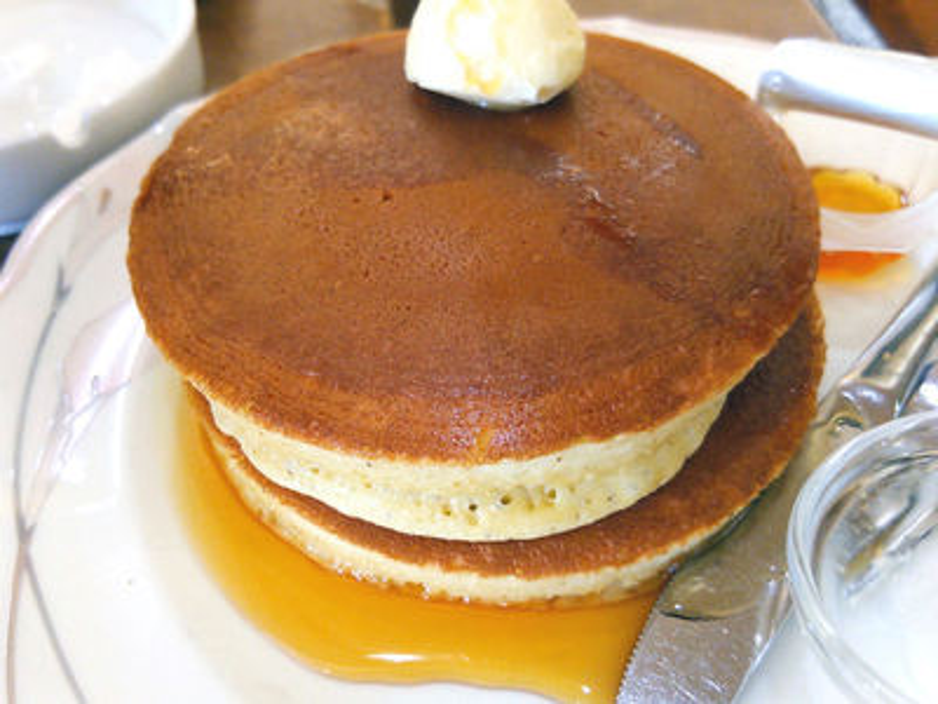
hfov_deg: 60.0
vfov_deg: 46.8
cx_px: 469
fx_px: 813
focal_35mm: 30
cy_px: 352
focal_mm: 4.06
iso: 160
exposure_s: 1/31
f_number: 1.94
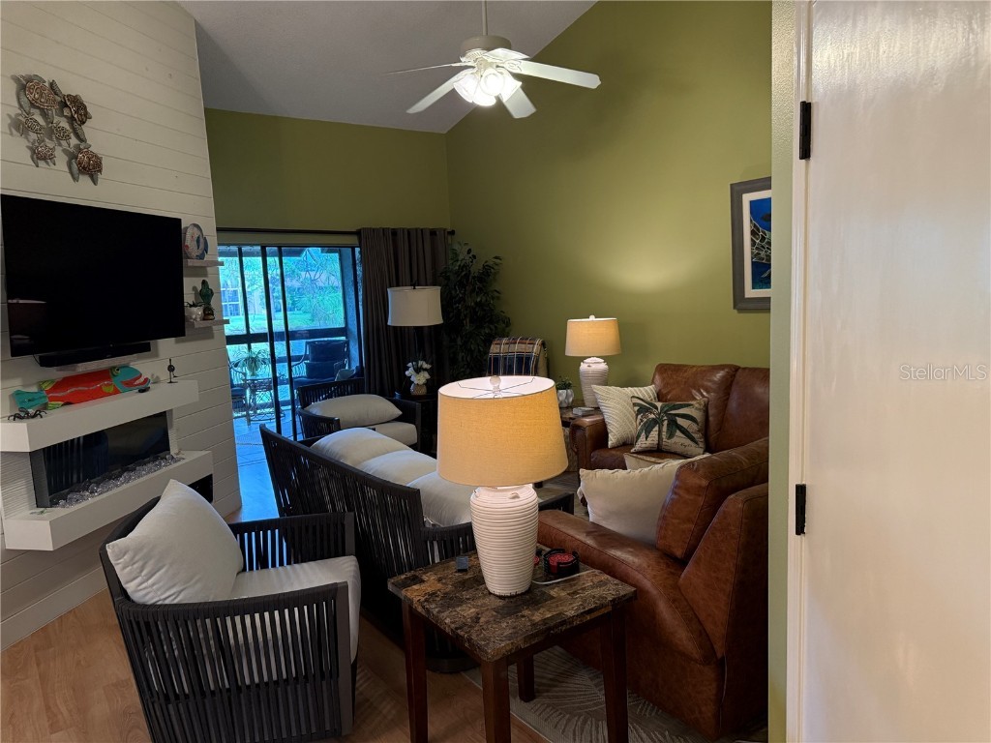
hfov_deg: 71.6
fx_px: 687
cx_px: 496
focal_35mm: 24
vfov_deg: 56.8
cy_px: 372
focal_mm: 6.76
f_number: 1.78
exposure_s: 1/120
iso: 400
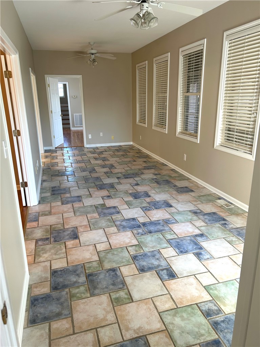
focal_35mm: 26
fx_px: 260
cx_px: 130
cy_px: 174
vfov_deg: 67.3
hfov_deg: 53.1
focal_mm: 5.7
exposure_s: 1/60
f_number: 1.5
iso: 80
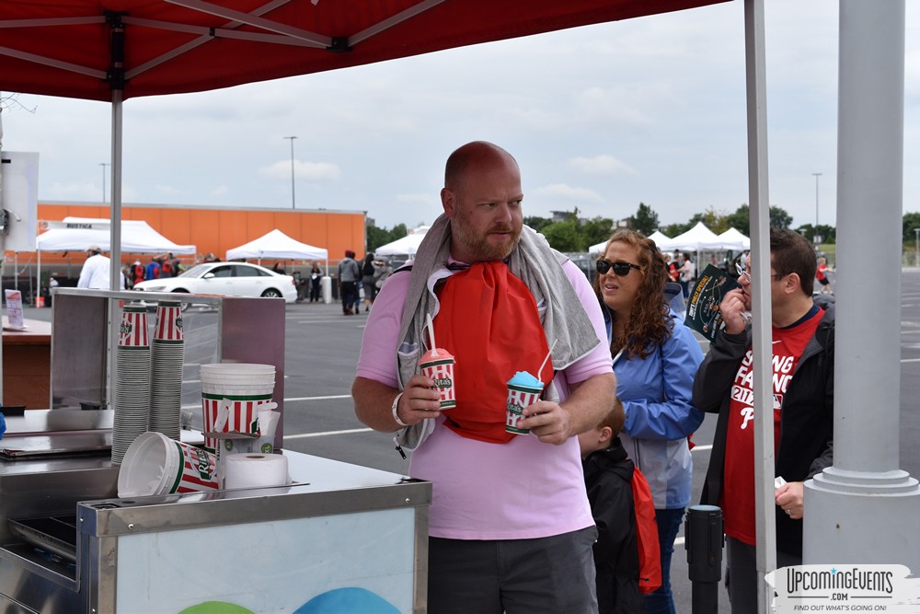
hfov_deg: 35.0
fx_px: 1457
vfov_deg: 23.8
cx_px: 460
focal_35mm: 57
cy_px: 307
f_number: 8
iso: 200
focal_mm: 38
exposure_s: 1/250
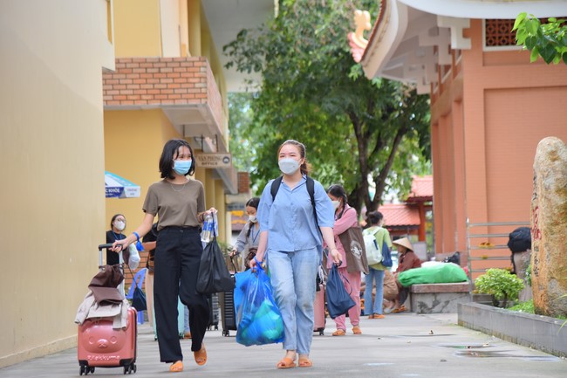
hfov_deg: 17.1
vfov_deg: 11.4
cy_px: 189
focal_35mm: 120
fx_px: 1889
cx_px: 284
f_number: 5
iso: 100
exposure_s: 1/200
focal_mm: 120
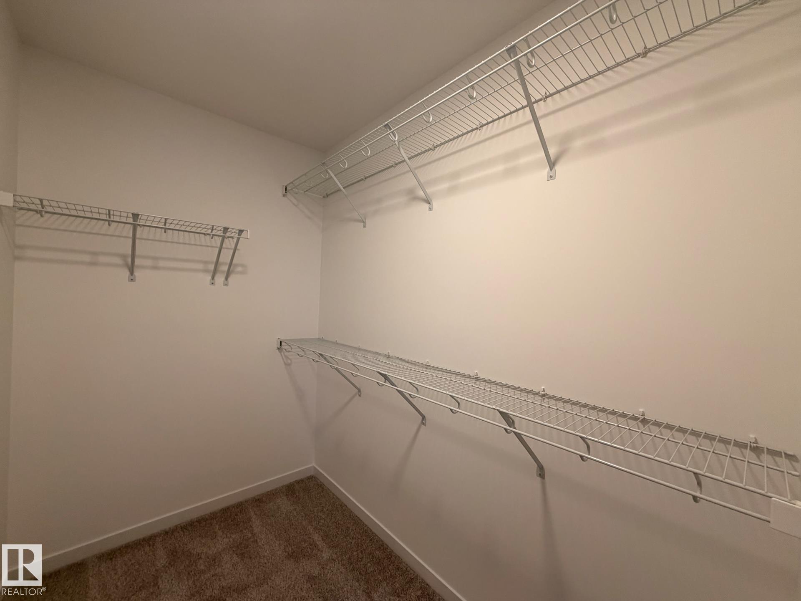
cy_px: 300
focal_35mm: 14
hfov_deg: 102.1
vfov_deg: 85.7
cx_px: 400
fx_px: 324
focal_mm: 2.22
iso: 200
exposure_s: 1/120
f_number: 2.2
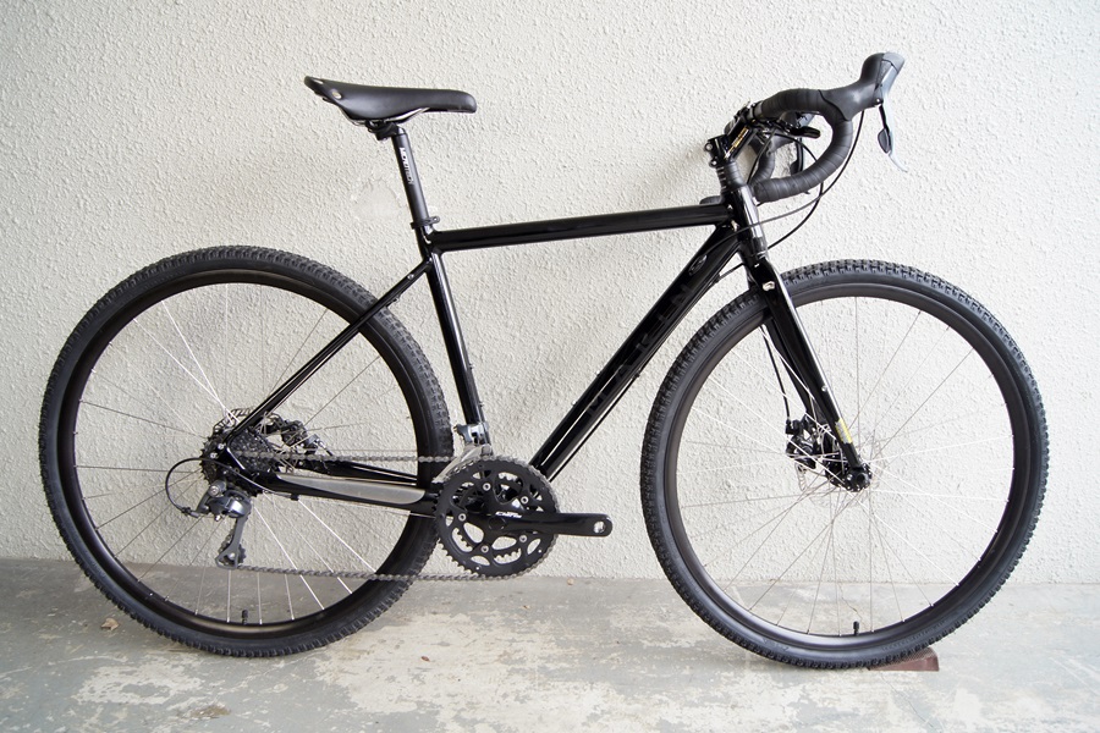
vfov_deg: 47.9
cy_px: 366
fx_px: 825
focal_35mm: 27
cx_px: 550
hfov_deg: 67.4
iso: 100
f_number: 4.5
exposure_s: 1/40
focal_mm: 18
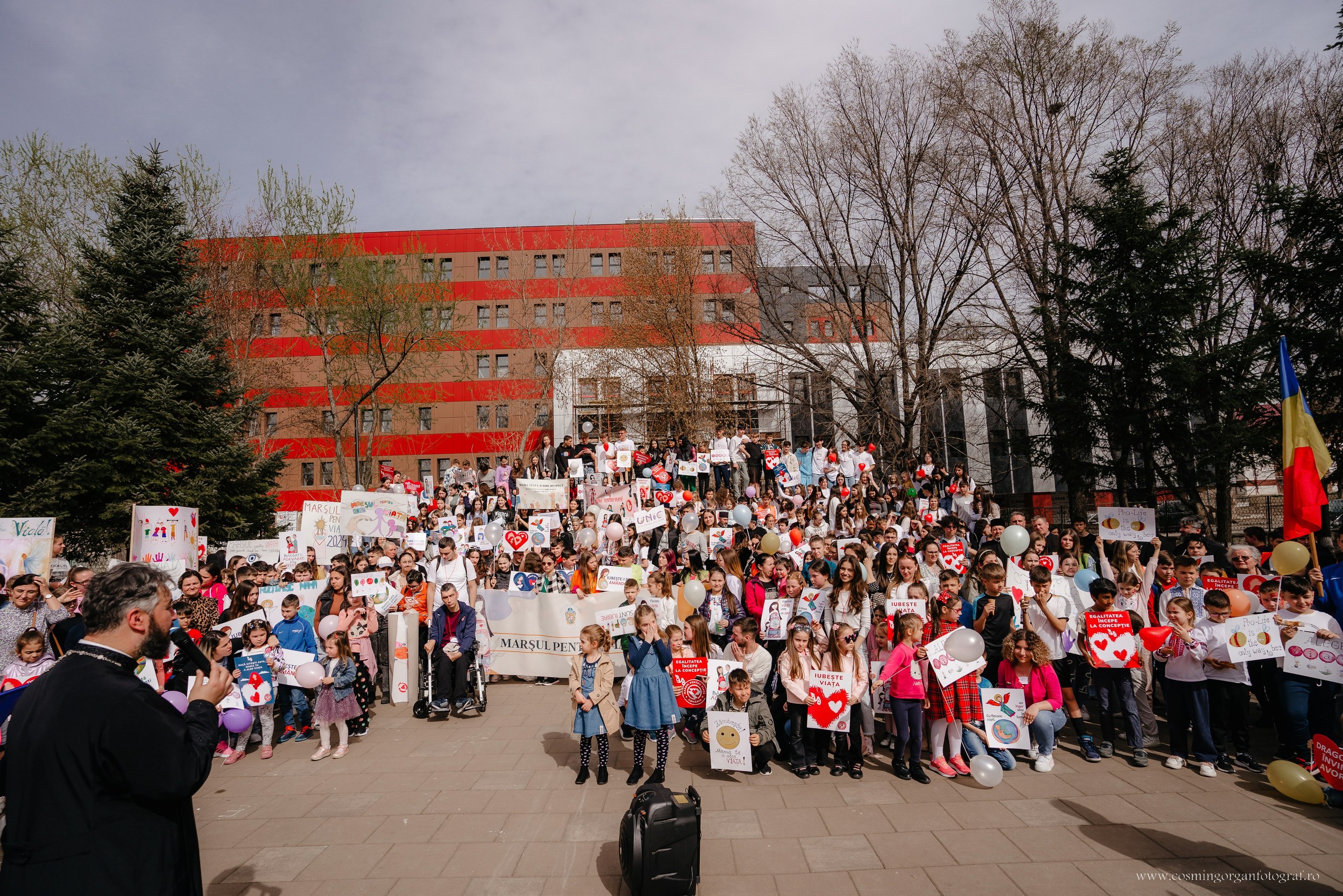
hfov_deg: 93.3
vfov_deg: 70.4
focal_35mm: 17
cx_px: 672
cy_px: 448
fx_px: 634
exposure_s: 1/1250
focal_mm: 17
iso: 50
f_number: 4.5
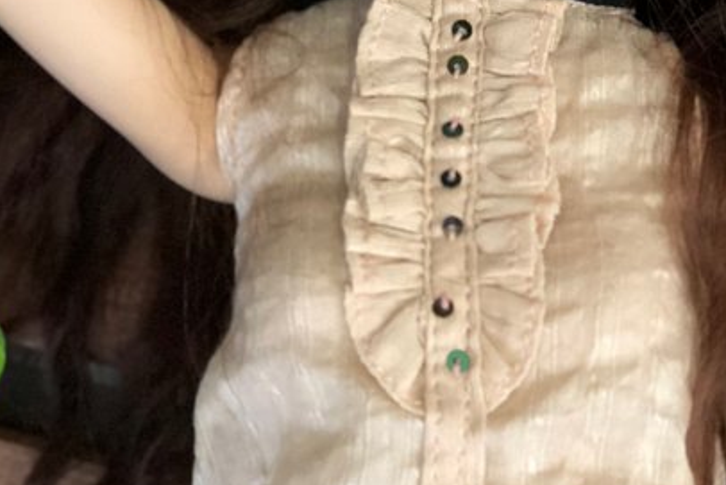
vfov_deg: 9.4
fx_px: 2945
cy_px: 113
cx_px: 342
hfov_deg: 14.1
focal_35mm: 146
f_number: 2.8
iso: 640
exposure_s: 1/60
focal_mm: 6.6
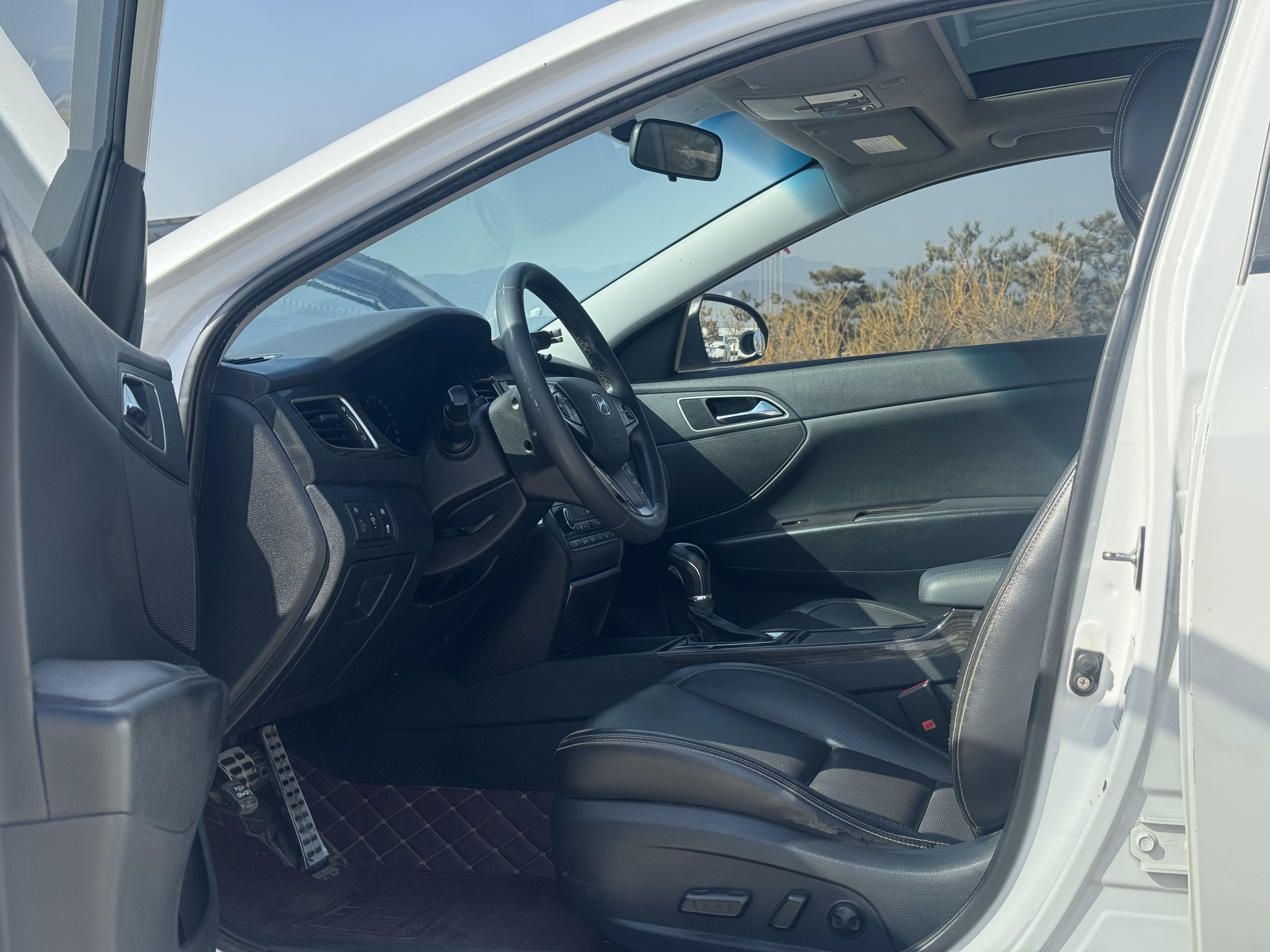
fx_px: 1761
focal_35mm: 48
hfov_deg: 39.7
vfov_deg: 30.3
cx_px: 635
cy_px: 476
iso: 64
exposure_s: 1/1366
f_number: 1.78
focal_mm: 6.76
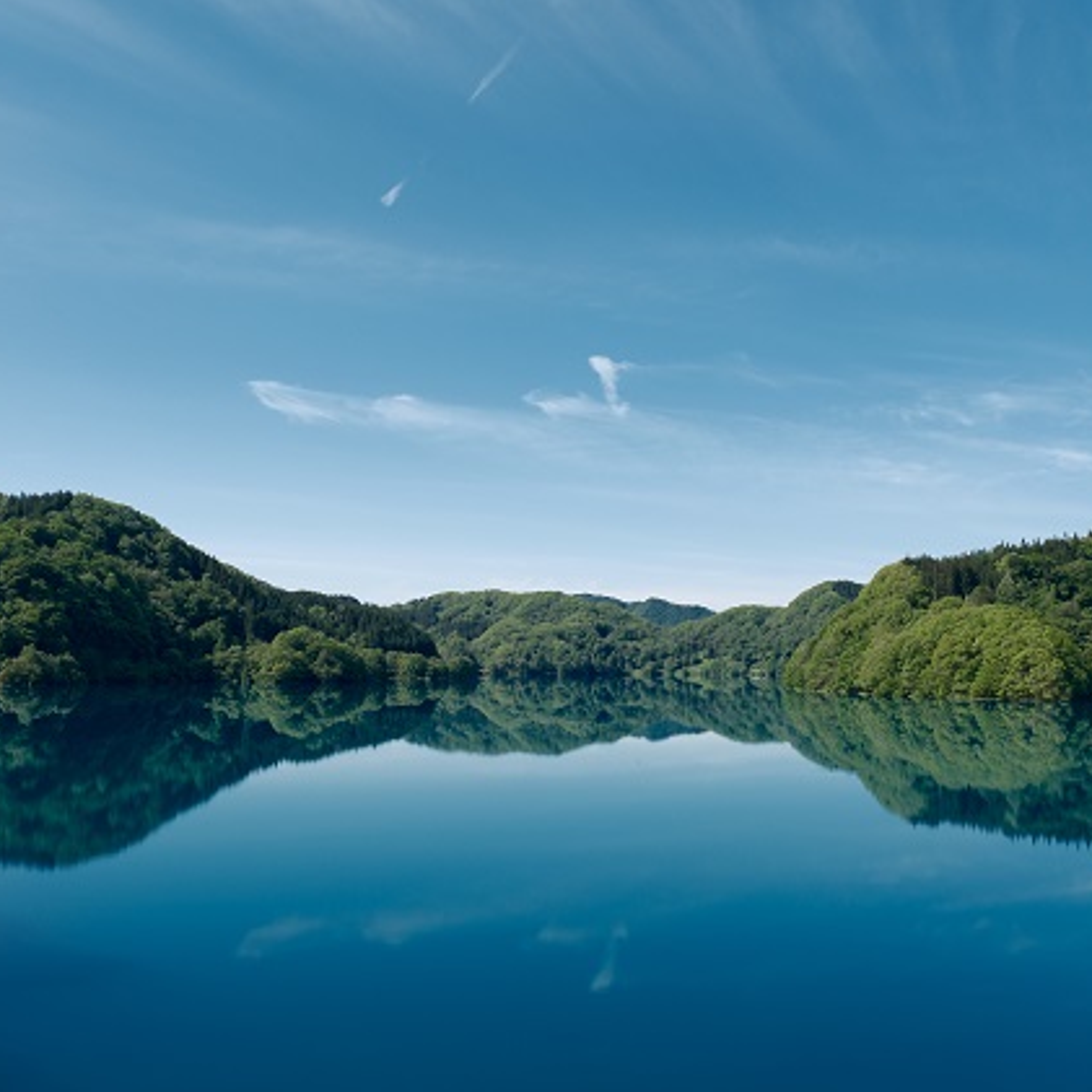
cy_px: 547
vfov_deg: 52.5
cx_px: 547
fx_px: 1106
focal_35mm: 31
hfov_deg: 52.5
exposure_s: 1/500
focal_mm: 16
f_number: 4.5
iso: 125
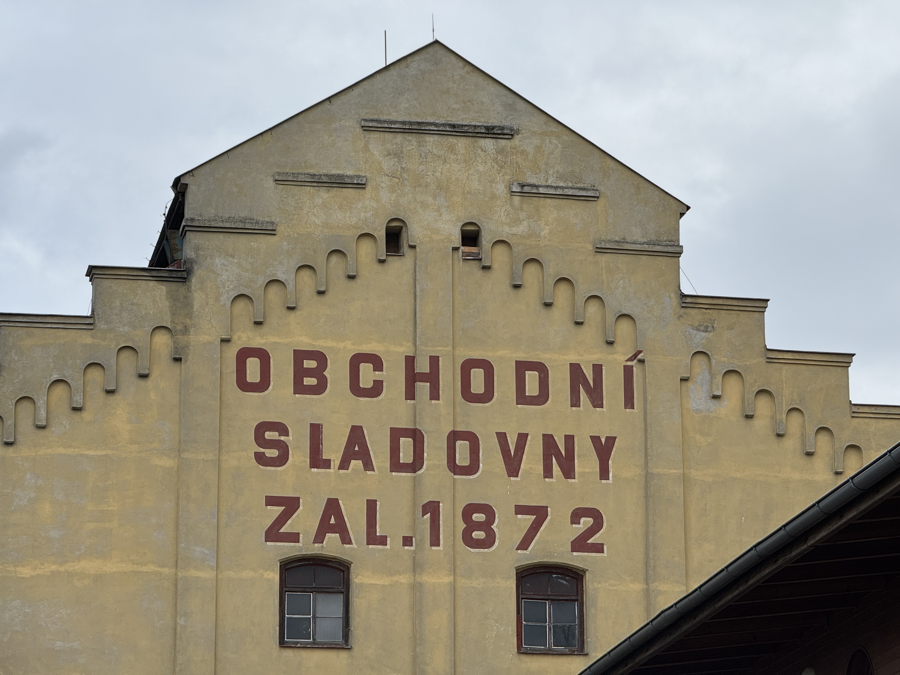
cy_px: 338
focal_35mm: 120
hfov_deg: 16.4
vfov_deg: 12.3
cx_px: 450
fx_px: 3120
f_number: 2.8
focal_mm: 15.66
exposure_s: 1/802
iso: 50
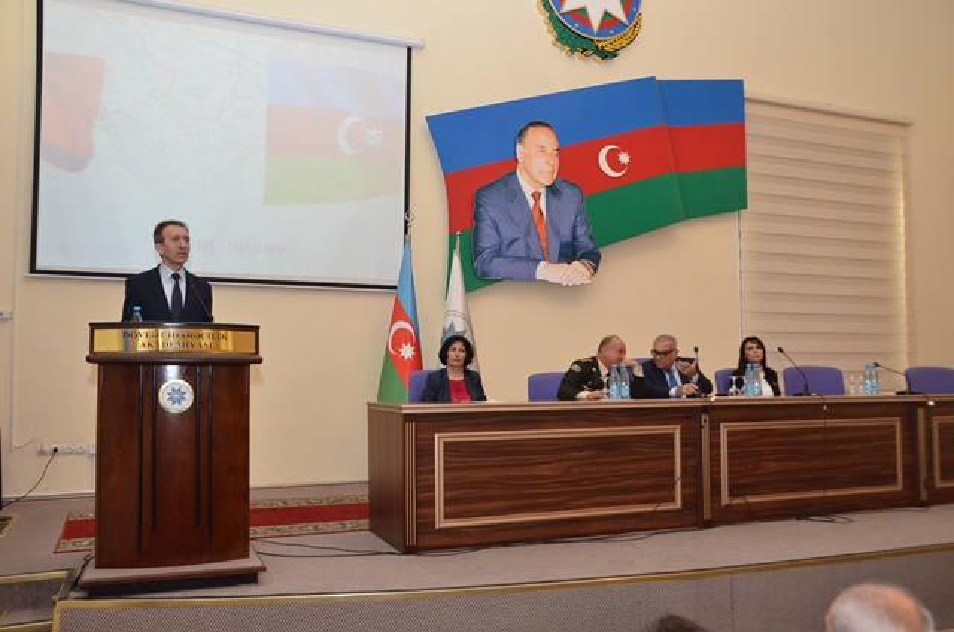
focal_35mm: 33
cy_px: 316
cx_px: 477
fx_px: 873
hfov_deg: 57.3
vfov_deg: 39.8
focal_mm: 22
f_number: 6.3
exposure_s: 1/160
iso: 2200
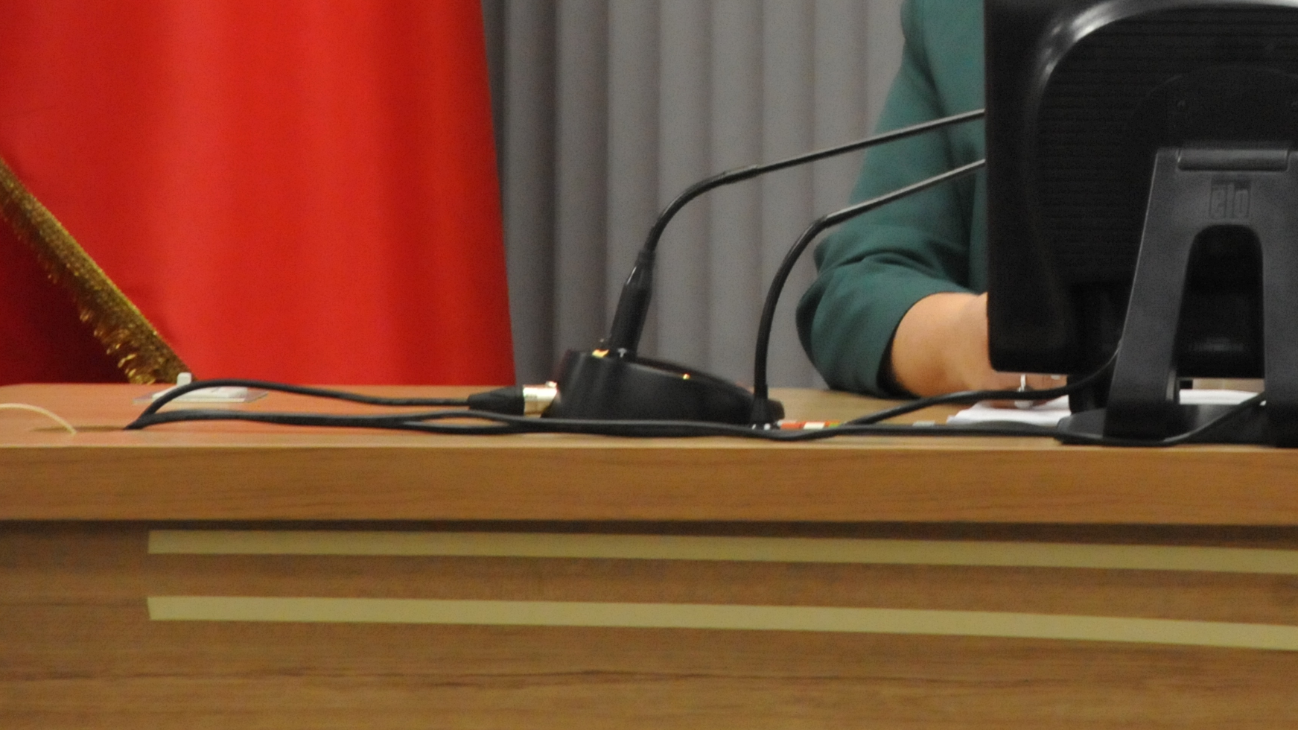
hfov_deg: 5.5
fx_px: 13455
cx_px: 1154
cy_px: -61
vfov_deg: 3.1
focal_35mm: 391
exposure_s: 1/80
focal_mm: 135
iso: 3200
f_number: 8
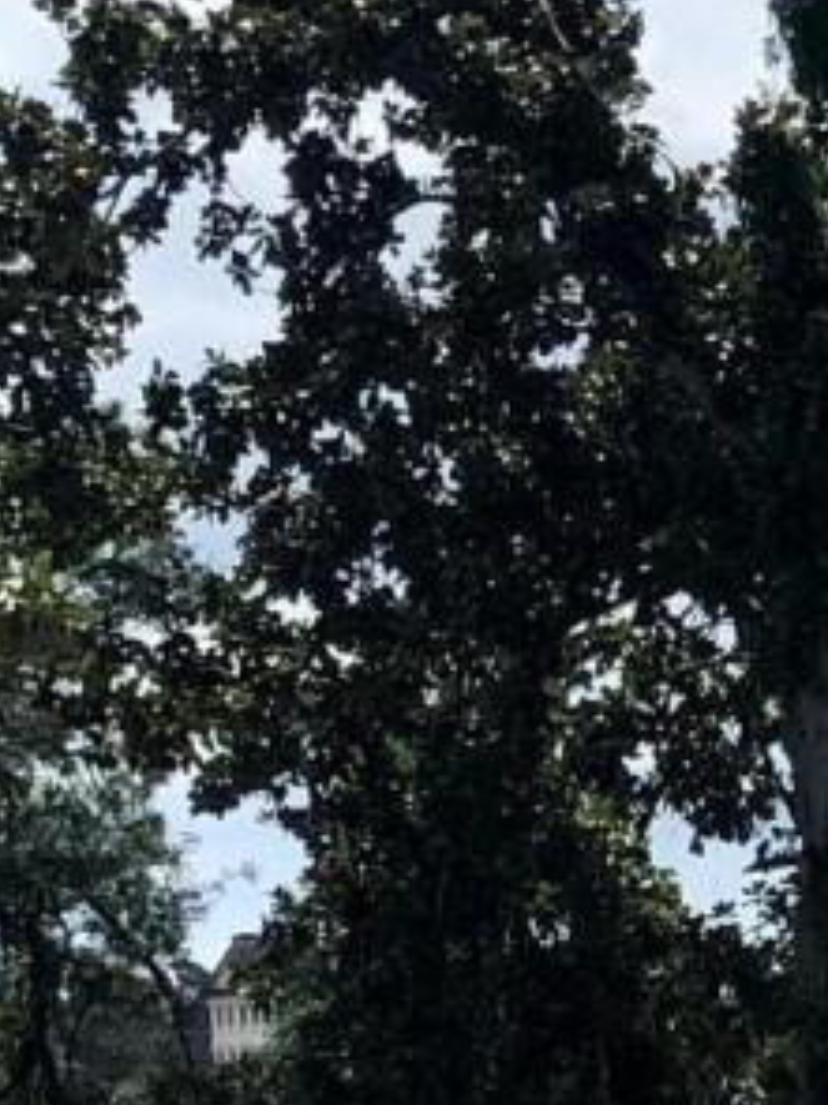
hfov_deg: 7.7
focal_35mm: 190
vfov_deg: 10.0
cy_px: 1749
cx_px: 1184
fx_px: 6064
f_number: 1.8
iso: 20
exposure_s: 1/2667
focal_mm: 3.99
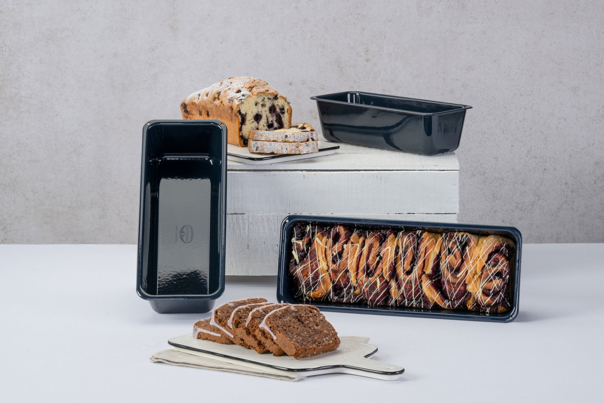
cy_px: 202
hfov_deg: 14.2
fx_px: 2433
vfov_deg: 9.5
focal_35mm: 145
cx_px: 302
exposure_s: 1/100
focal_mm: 145
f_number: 20
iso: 250
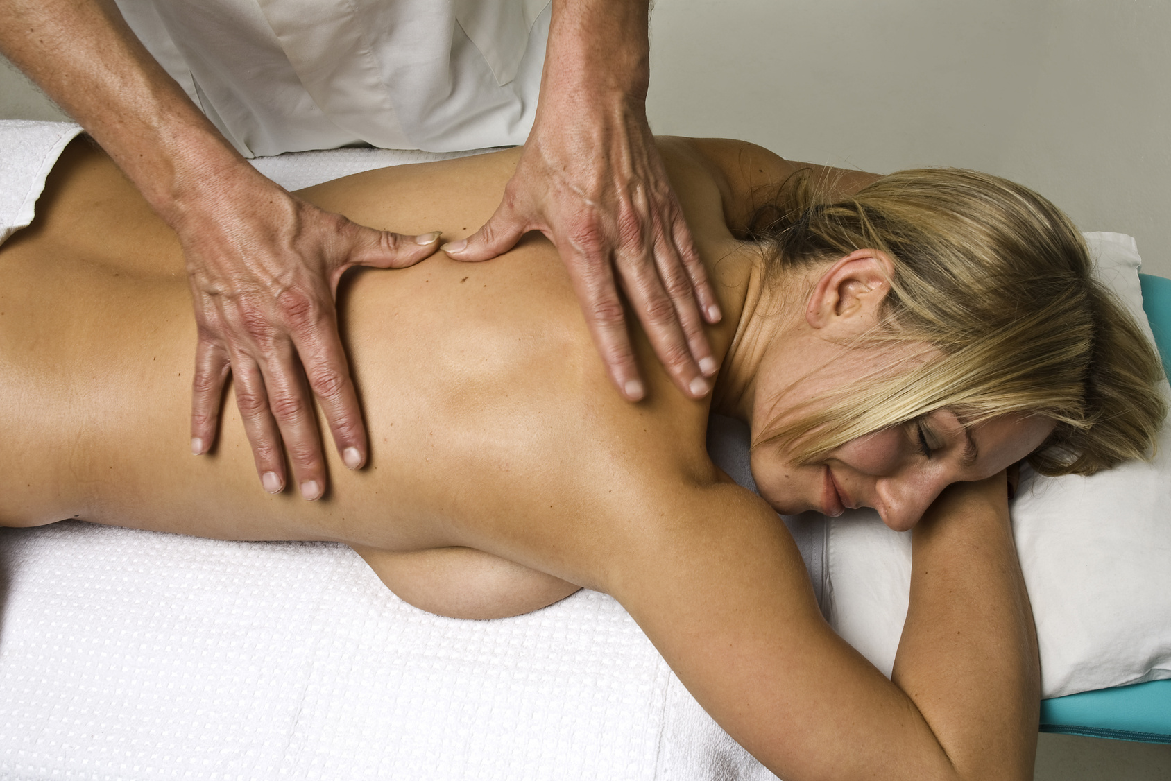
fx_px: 1171
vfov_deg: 36.9
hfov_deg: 53.1
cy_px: 390
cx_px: 586
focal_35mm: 36
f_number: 11
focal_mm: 24
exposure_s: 1/60
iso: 100
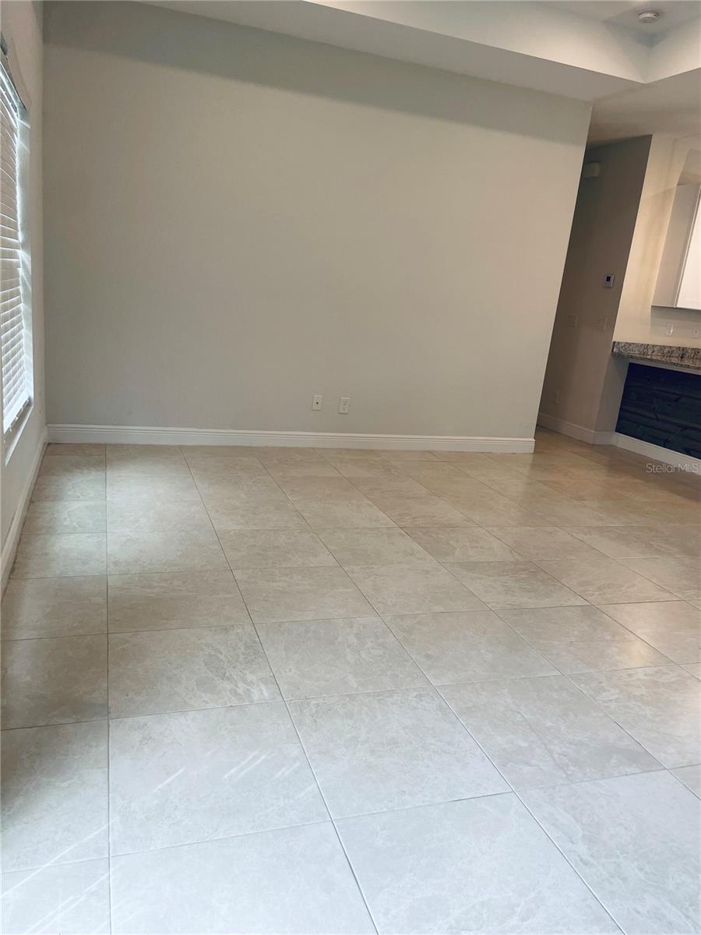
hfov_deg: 53.1
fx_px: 702
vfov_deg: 67.3
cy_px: 468
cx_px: 350
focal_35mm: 26
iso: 50
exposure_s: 1/120
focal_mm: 4.2
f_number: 1.6
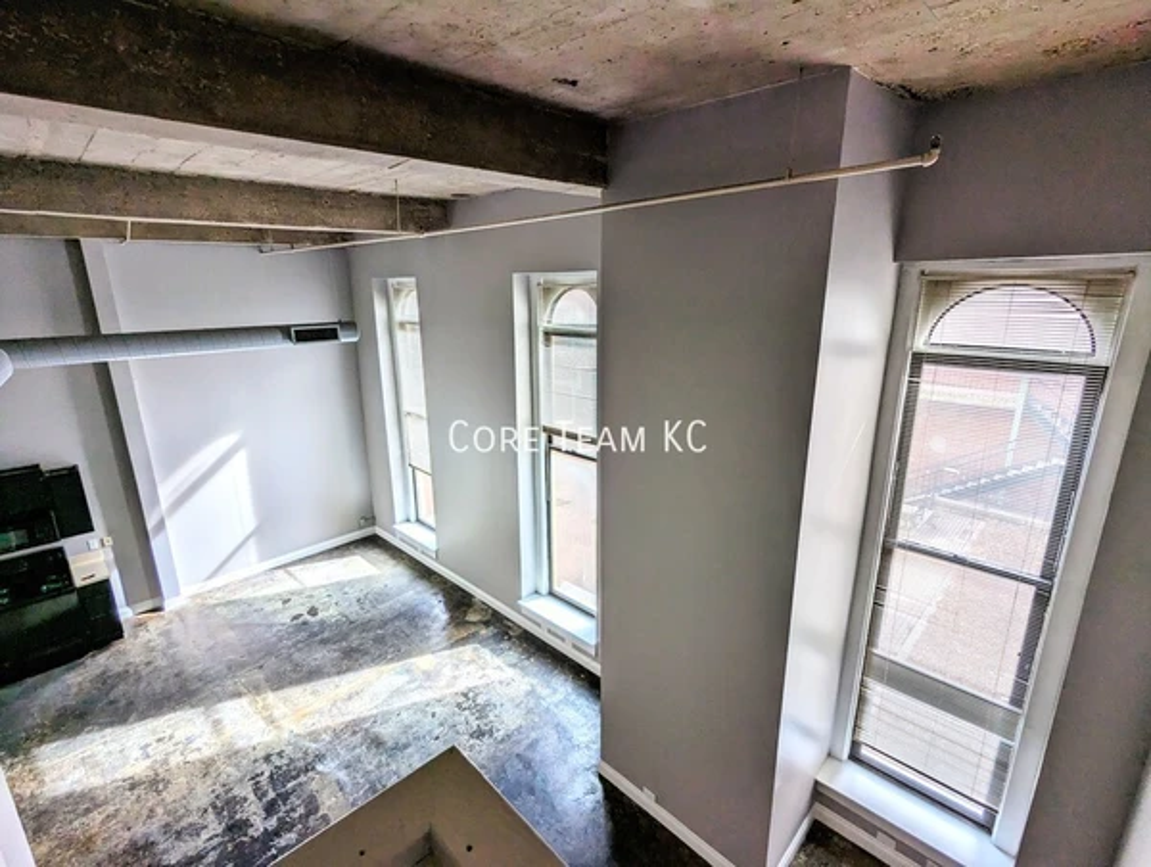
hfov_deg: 94.4
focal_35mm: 16
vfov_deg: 78.3
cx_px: 576
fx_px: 533
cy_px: 434
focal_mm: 2.35
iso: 44
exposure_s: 1/190
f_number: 2.2
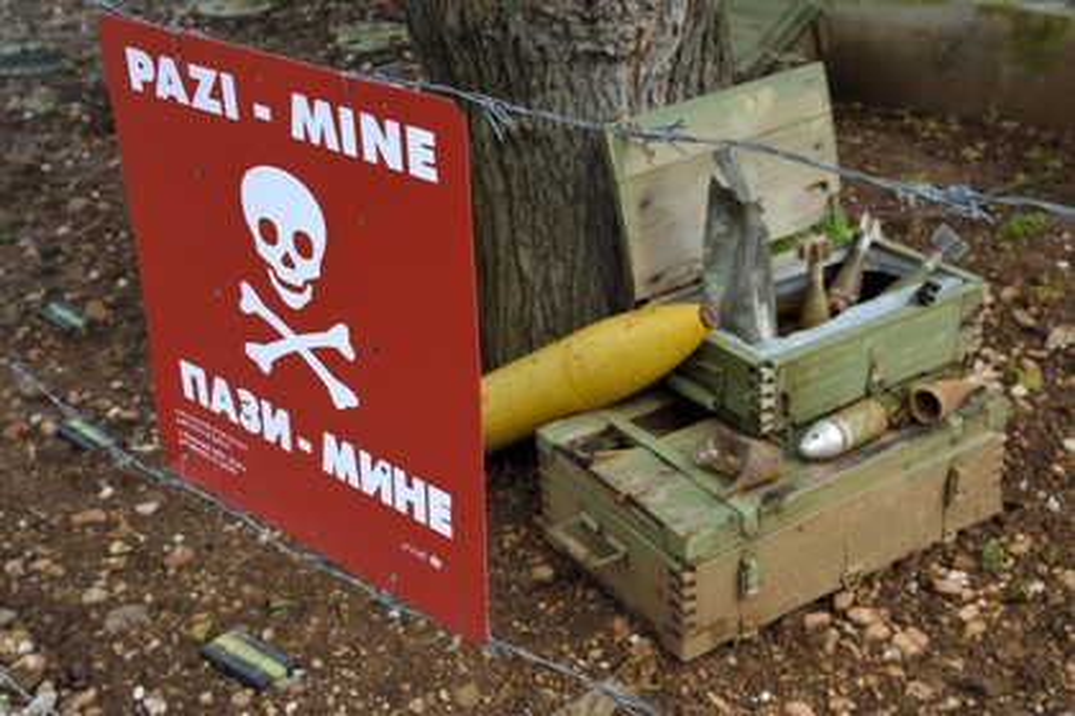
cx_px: 538
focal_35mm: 40
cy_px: 358
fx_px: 1194
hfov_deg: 48.5
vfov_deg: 33.4
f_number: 8
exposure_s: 1/200
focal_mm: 40
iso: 200
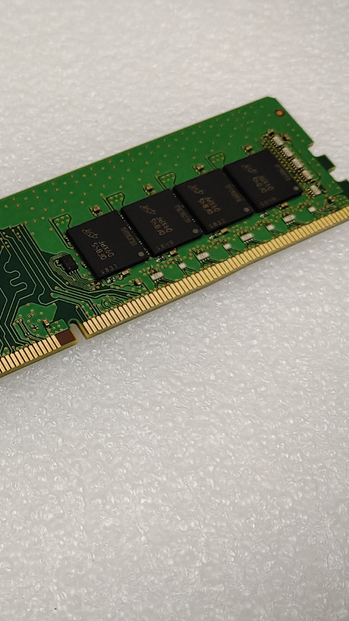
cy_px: 317
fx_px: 807
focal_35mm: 49
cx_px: -21
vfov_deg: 42.1
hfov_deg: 23.1
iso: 50
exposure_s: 1/274
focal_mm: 4.36
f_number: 1.8
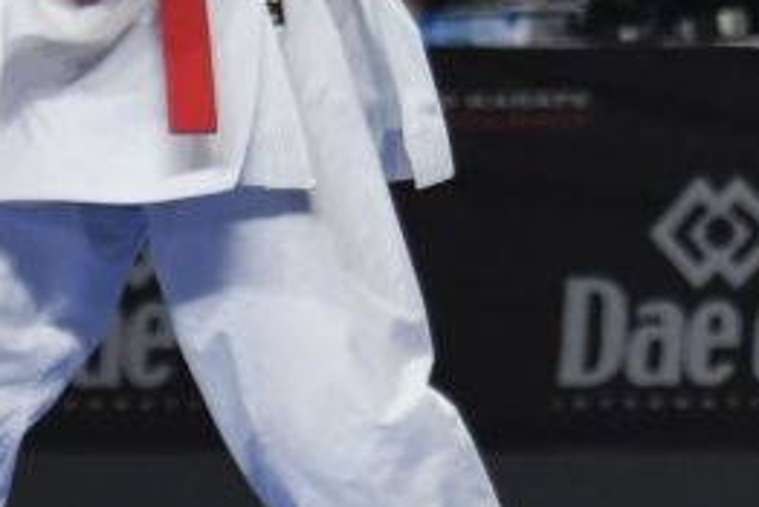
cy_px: -174
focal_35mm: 927
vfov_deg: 1.5
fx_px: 19554
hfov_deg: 2.2
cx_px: 652
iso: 1250
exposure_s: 1/800
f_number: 4
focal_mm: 135
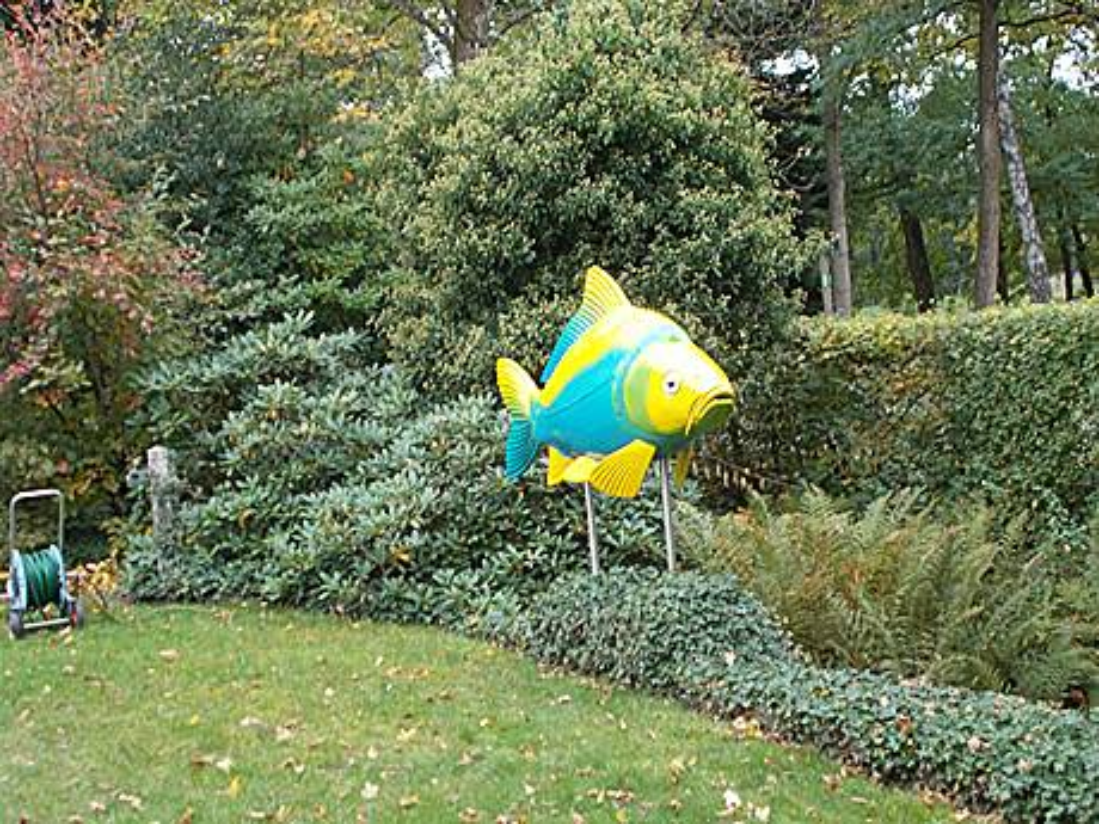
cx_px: 550
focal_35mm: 50
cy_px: 412
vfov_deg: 29.1
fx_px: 1587
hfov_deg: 38.2
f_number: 4.5
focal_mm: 9
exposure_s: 1/15
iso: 200
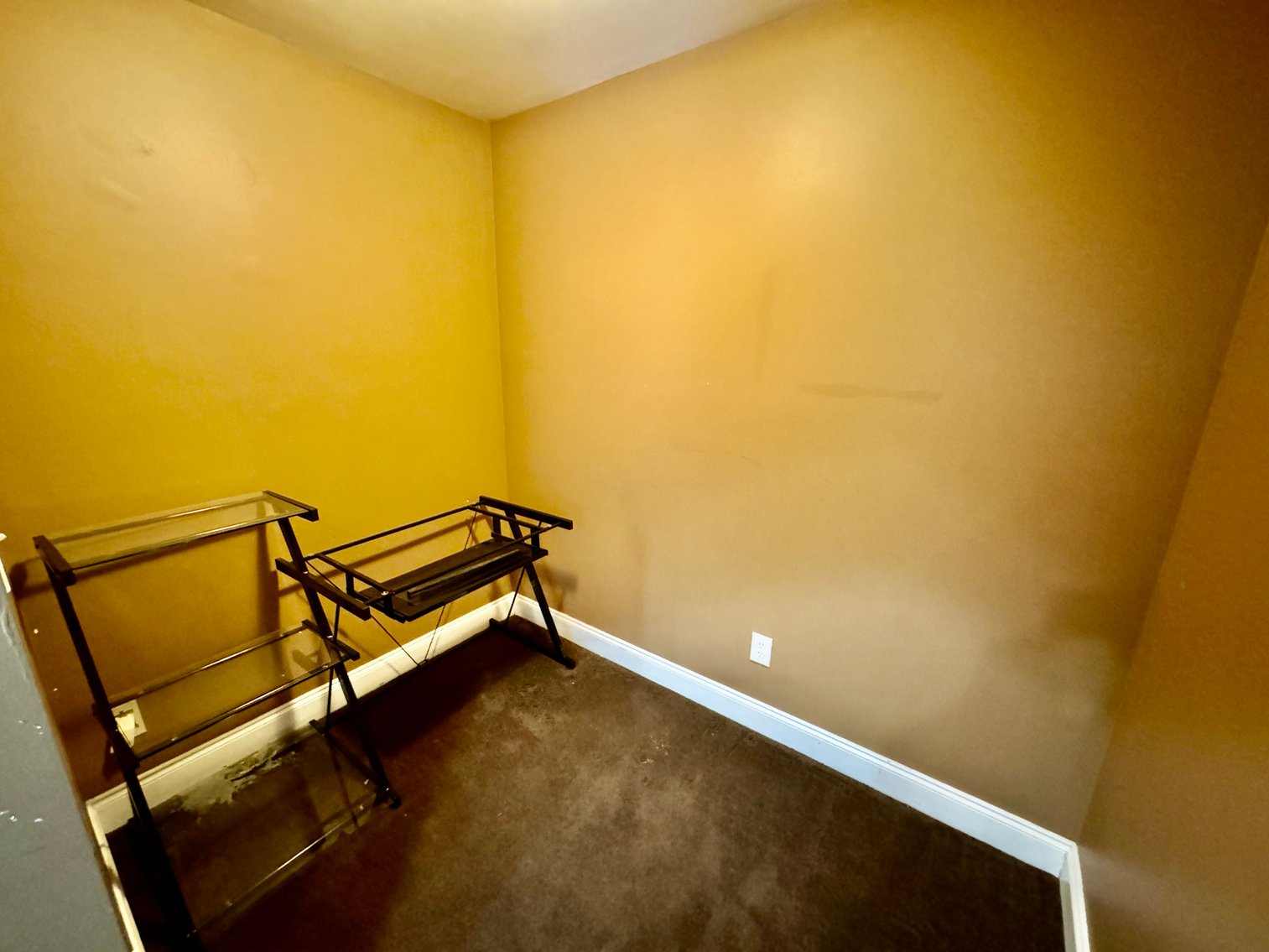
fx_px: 513
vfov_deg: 85.7
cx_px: 634
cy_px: 476
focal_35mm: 14
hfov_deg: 102.1
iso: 1600
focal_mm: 2.22
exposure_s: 1/40
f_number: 2.2
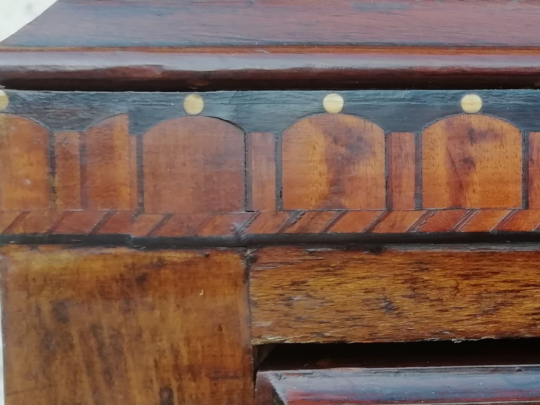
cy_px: 178
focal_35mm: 54
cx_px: 532
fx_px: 842
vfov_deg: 27.0
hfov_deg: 32.8
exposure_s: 1/50
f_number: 2.2
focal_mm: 3.46
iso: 64
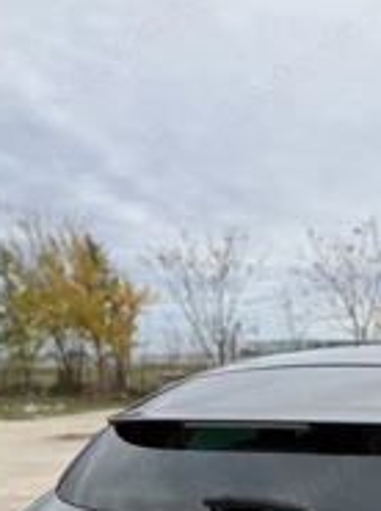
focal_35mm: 52
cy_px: 525
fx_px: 766
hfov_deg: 26.5
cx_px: 378
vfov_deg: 33.4
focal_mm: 6.76
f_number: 1.78
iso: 100
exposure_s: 1/551
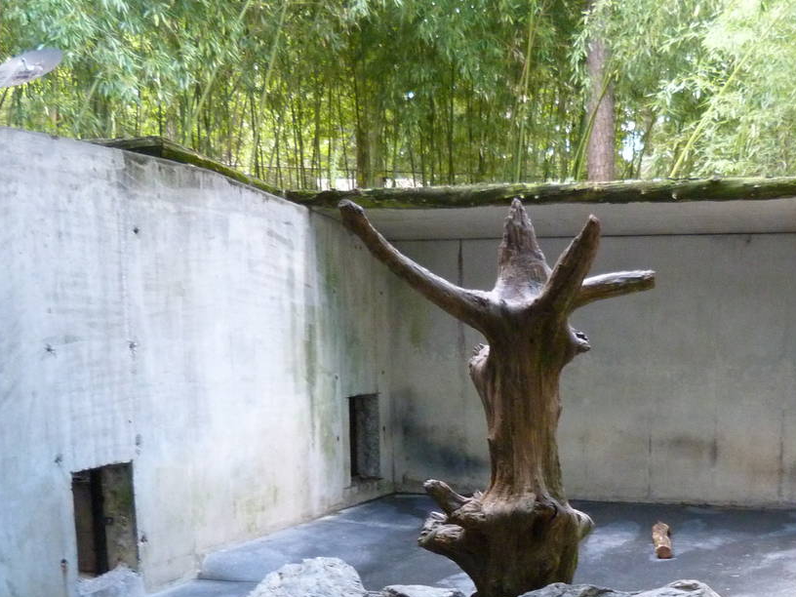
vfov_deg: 28.6
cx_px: 558
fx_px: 1127
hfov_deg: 38.3
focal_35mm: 49
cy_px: 531
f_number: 2.8
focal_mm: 4.5
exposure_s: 1/40
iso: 400
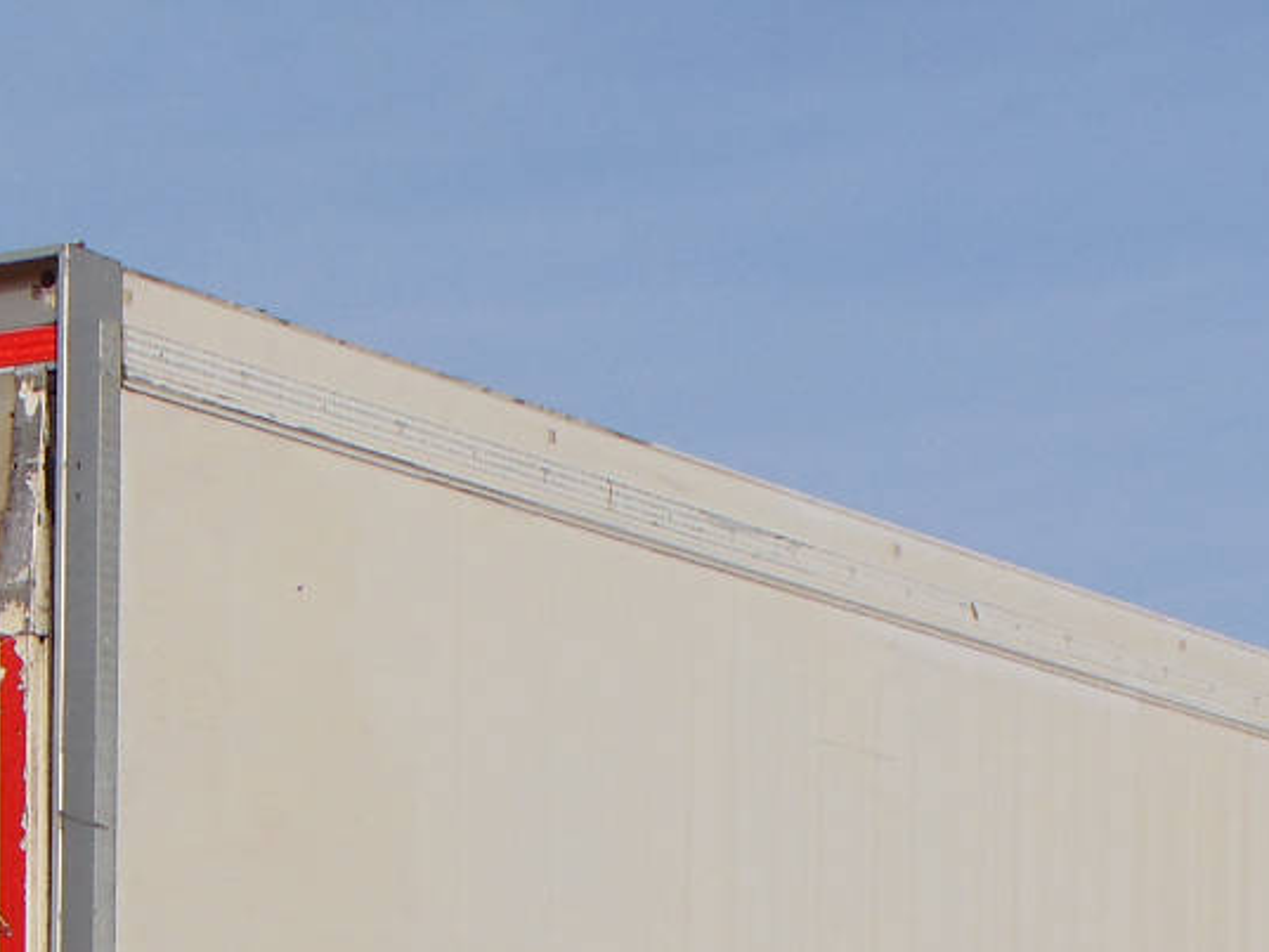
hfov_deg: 13.2
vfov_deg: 9.7
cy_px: 1396
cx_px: 468
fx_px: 5463
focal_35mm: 149
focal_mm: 9
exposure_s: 1/320
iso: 80
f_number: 9
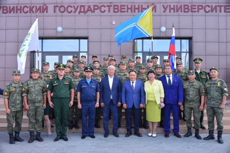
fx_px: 204
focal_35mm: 32
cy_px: 76
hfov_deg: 58.8
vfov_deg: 41.0
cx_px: 115
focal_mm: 32
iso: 200
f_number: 5.6
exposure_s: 1/160
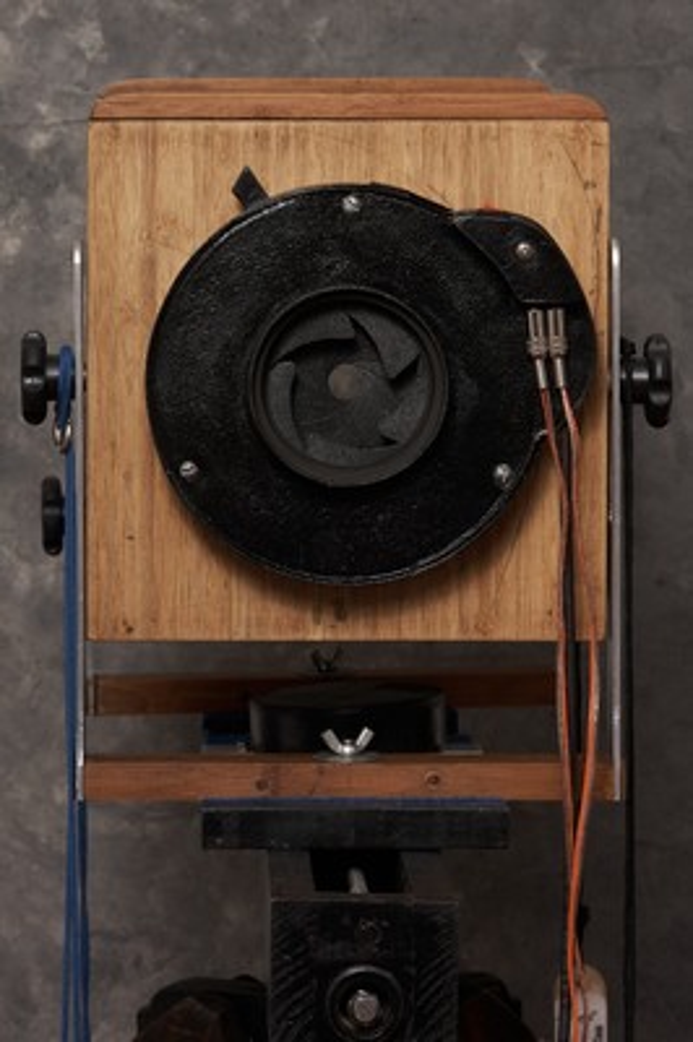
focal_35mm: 105
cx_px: 346
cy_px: 521
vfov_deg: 19.5
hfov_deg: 13.0
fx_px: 3037
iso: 250
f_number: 22
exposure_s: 1/320
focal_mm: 105
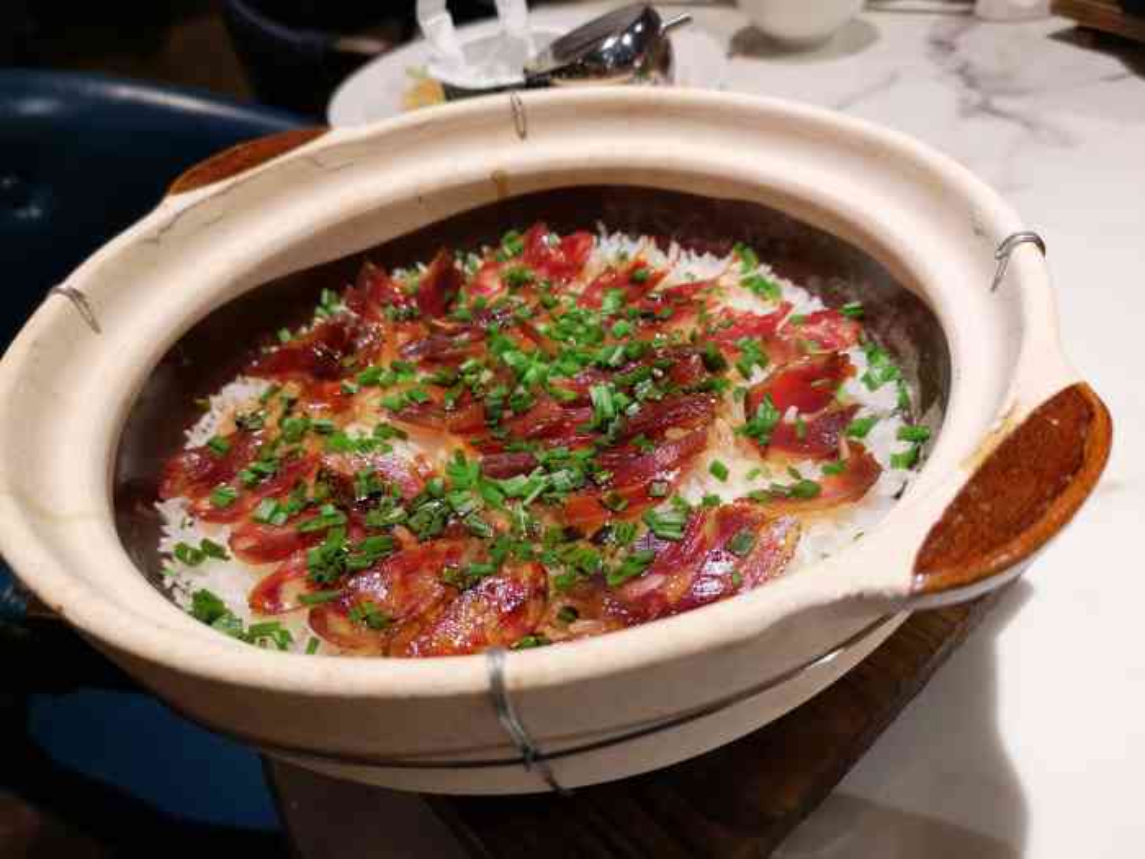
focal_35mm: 27
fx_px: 893
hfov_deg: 65.3
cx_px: 572
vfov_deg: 51.4
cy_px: 430
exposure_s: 1/100
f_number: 1.8
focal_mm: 3.95
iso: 250
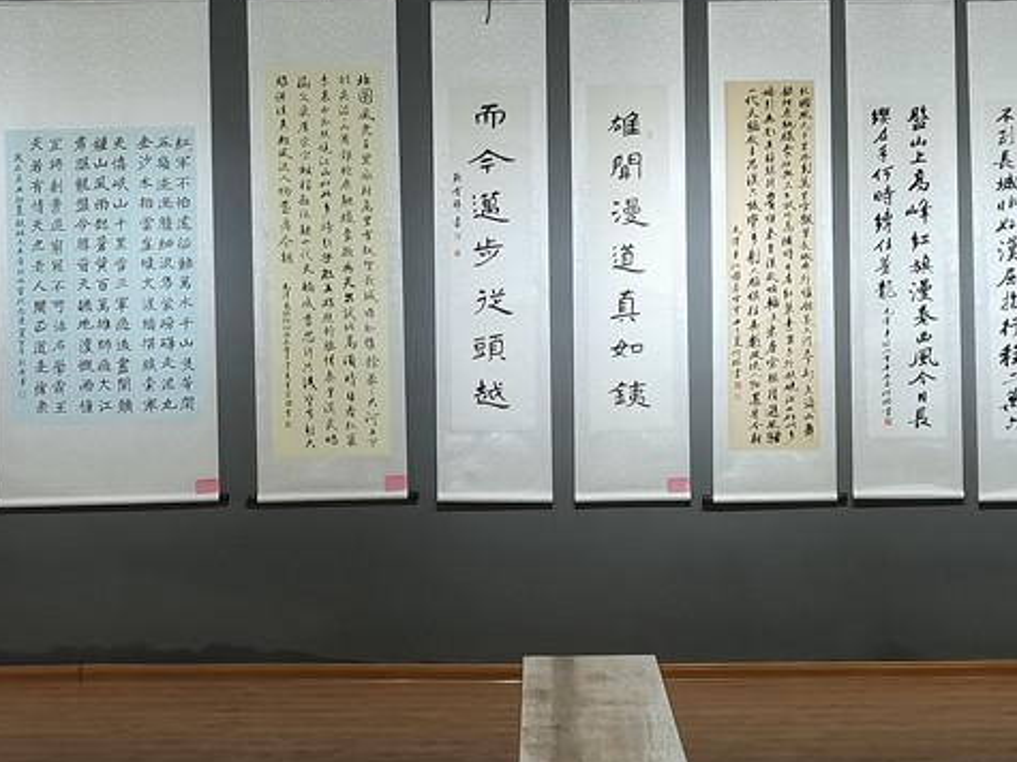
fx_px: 2526
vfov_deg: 17.1
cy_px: 217
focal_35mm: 86
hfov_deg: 22.8
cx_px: 563
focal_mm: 5.58
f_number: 1.8
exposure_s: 1/60
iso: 100
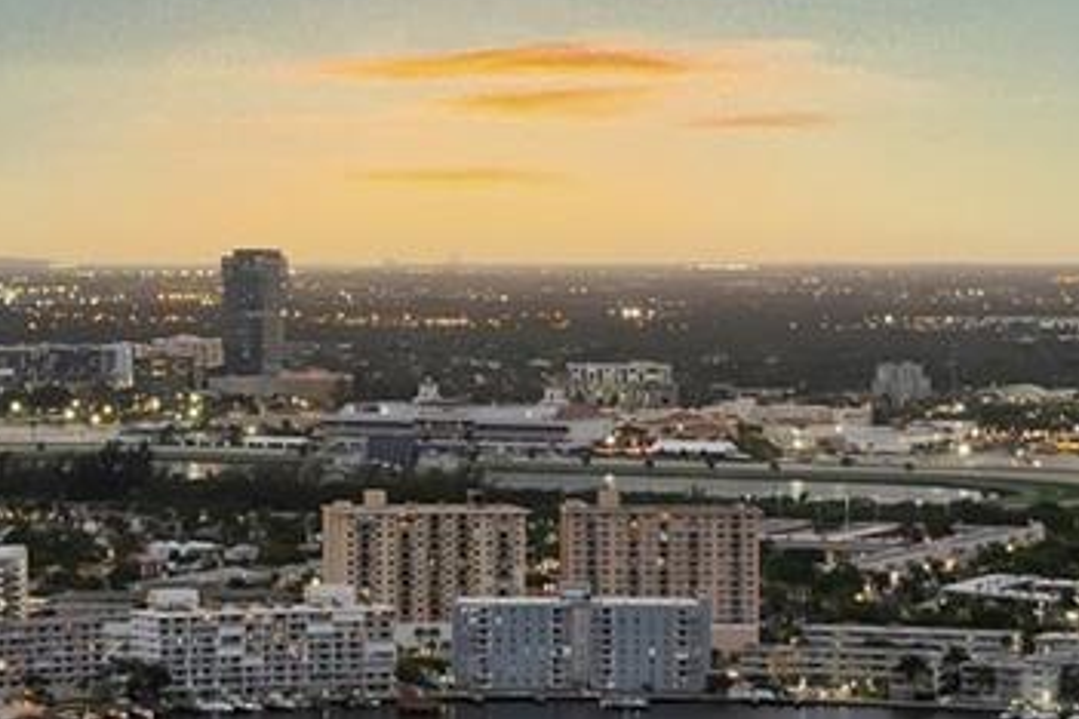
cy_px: 360
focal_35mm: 123
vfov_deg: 11.1
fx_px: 3686
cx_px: -221
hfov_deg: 16.0
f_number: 8
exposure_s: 1/5
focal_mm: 18
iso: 200
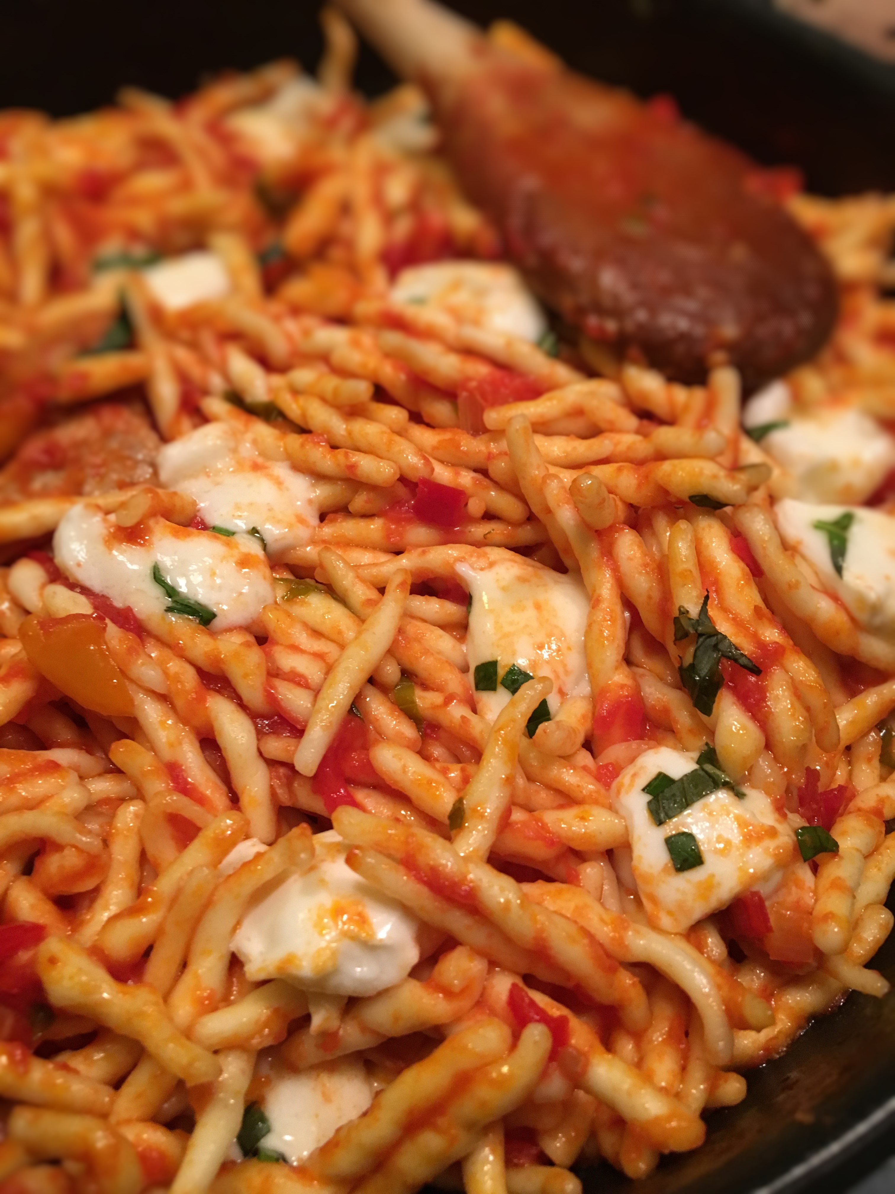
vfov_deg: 61.7
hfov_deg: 48.2
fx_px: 1000
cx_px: 448
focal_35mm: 29
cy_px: 597
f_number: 2.2
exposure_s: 1/33
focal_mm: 4.15
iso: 160
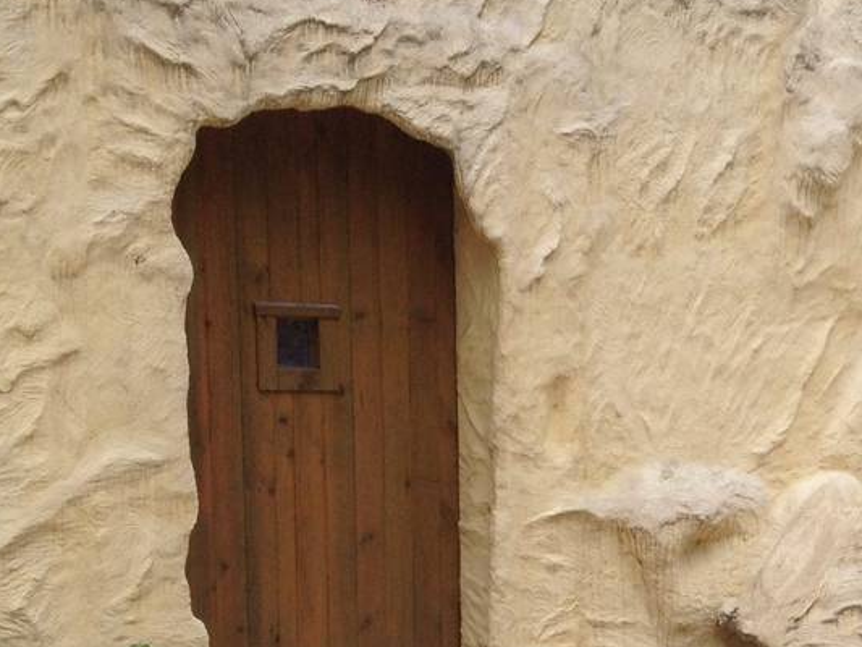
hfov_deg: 18.0
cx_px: 967
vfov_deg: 13.7
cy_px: 778
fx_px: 2615
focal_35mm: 105
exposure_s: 1/836
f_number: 2.4
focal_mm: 4.28
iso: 50
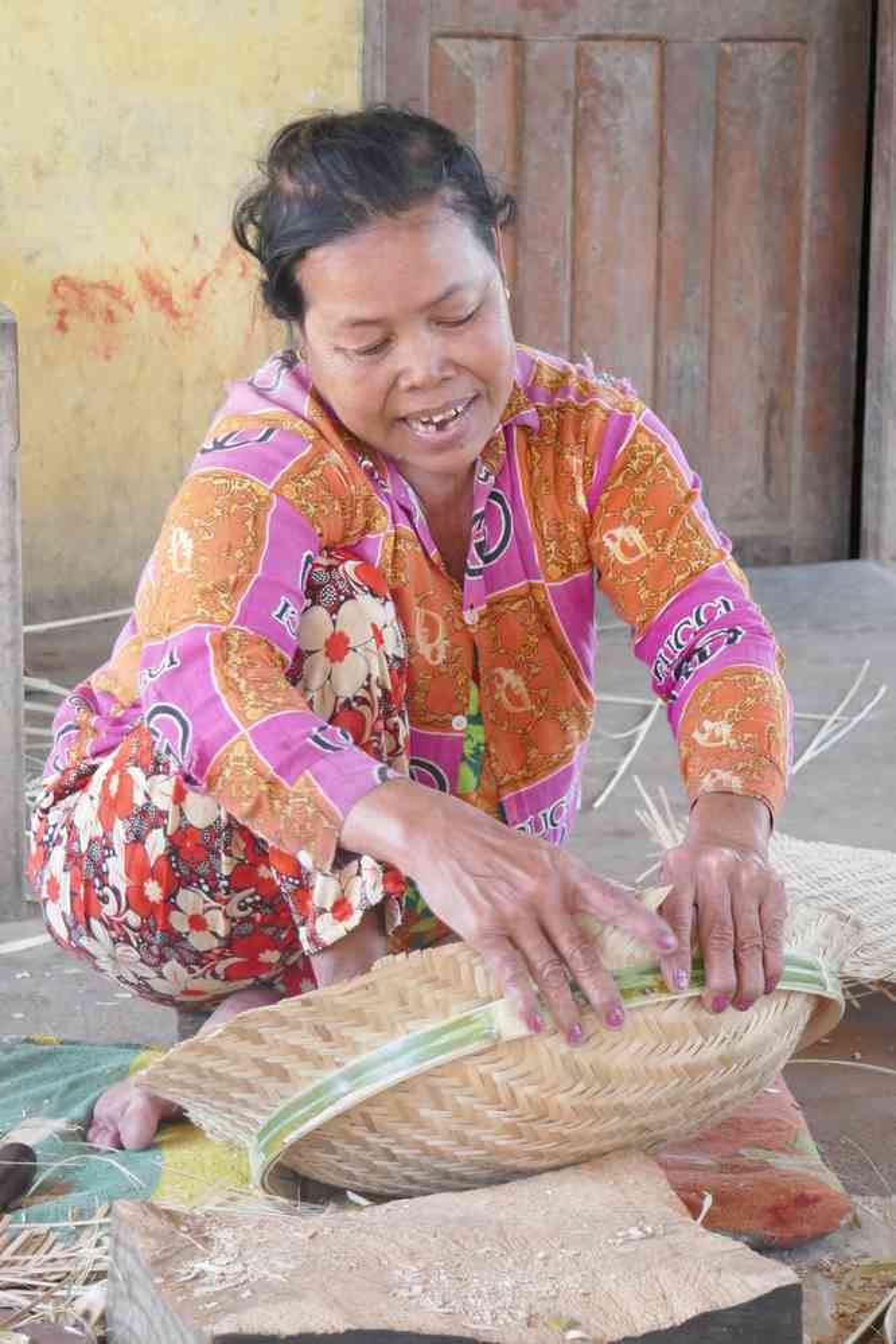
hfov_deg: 14.4
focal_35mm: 95
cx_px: 448
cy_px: 672
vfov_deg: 21.5
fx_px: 3546
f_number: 5.1
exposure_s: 1/80
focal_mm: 34.6
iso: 1000
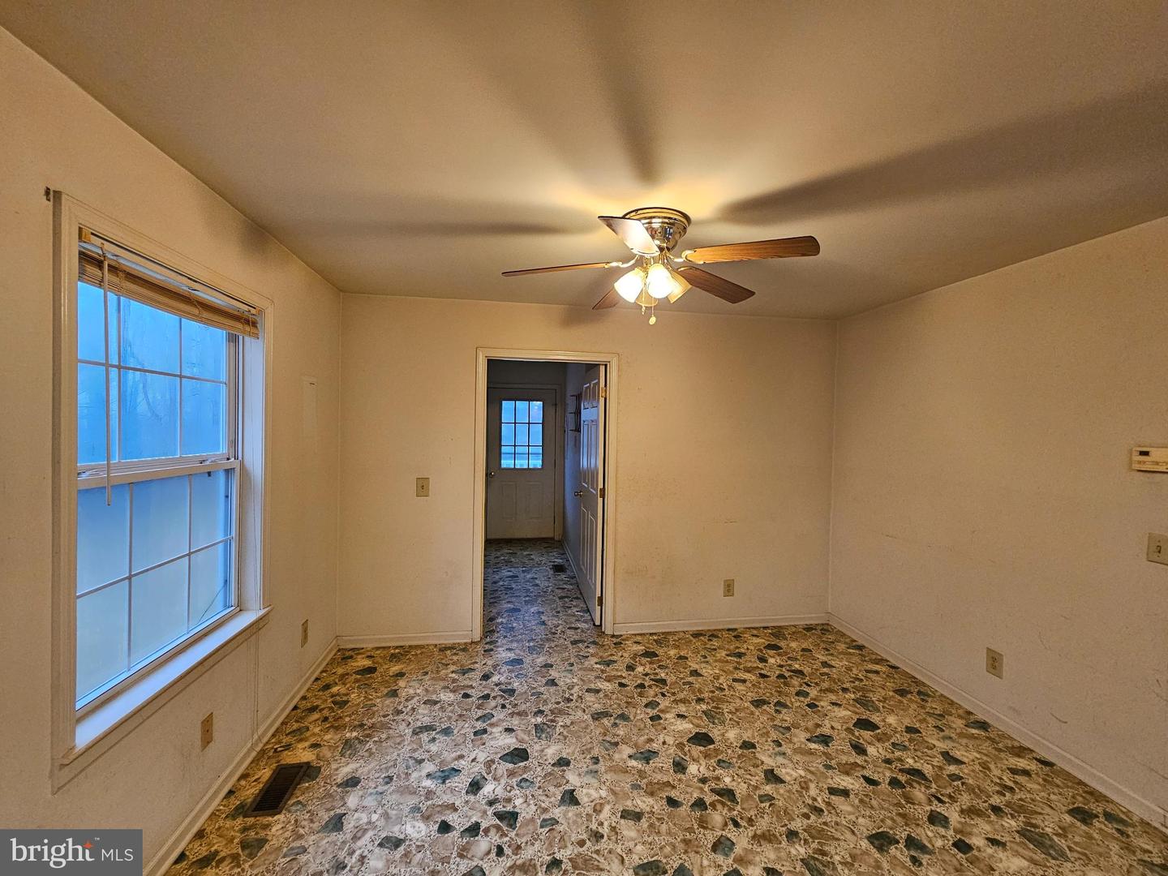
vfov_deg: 89.9
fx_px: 439
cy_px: 438
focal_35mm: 13
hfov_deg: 106.2
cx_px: 584
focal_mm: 2.2
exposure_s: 1/60
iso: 250
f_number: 2.2
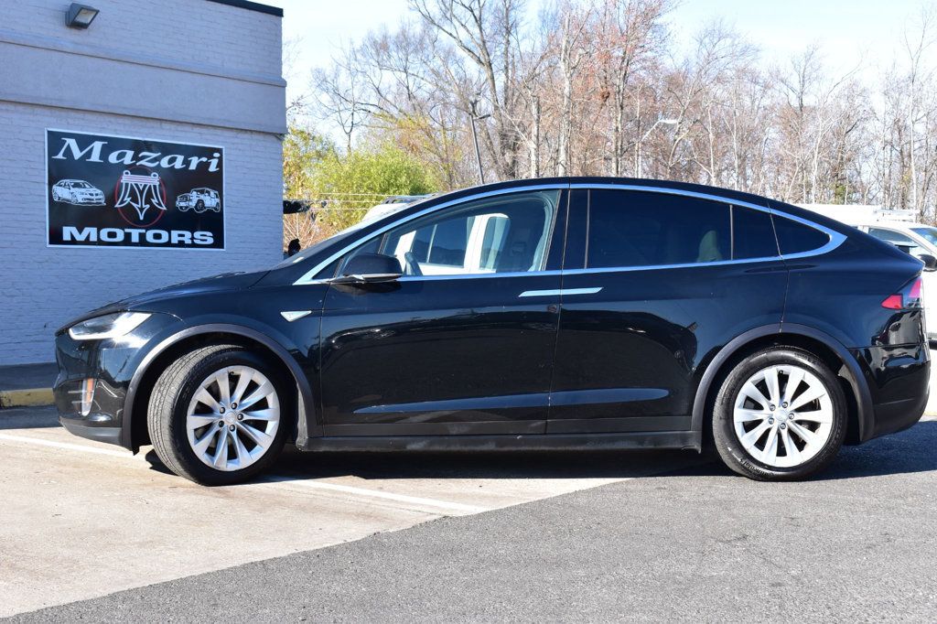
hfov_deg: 38.9
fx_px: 1327
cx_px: 468
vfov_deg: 26.5
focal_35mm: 51
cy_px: 312
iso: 400
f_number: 10
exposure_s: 1/200
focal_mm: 34
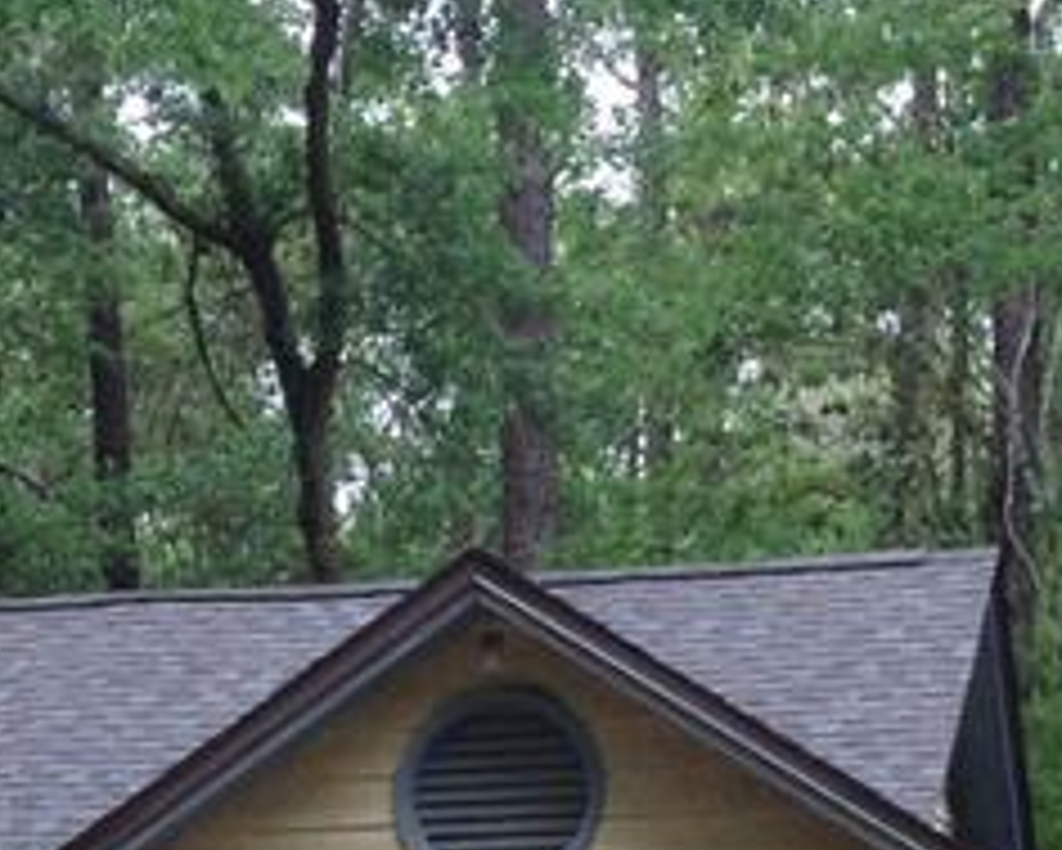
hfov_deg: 10.7
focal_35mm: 177
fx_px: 5566
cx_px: -234
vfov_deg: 8.4
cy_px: 1466
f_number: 2.4
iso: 50
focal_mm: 4.28
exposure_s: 1/361
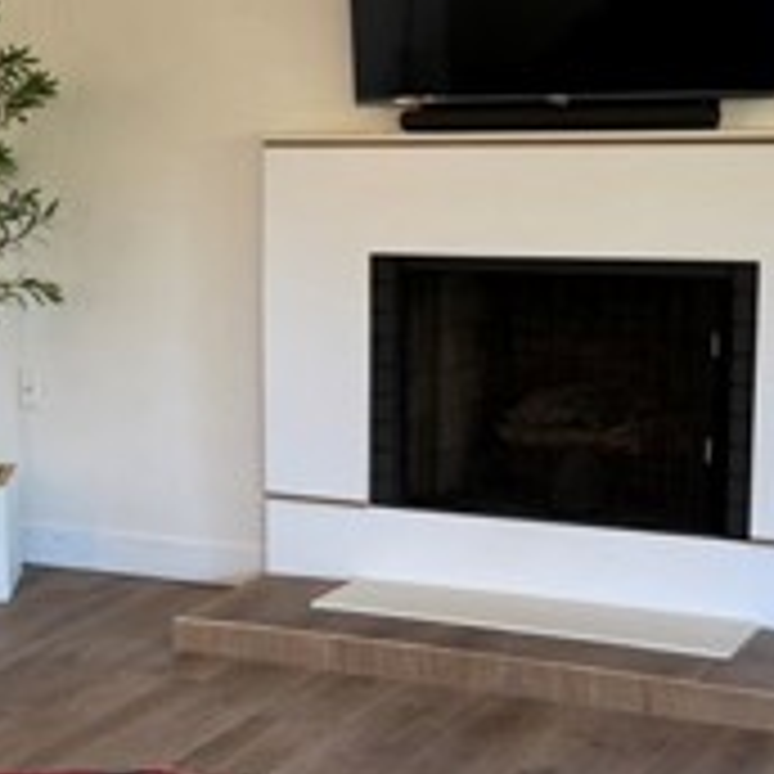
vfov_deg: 21.9
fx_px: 1998
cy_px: 423
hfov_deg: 21.7
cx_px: 162
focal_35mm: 79
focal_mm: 6.76
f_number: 1.78
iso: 125
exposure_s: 1/121
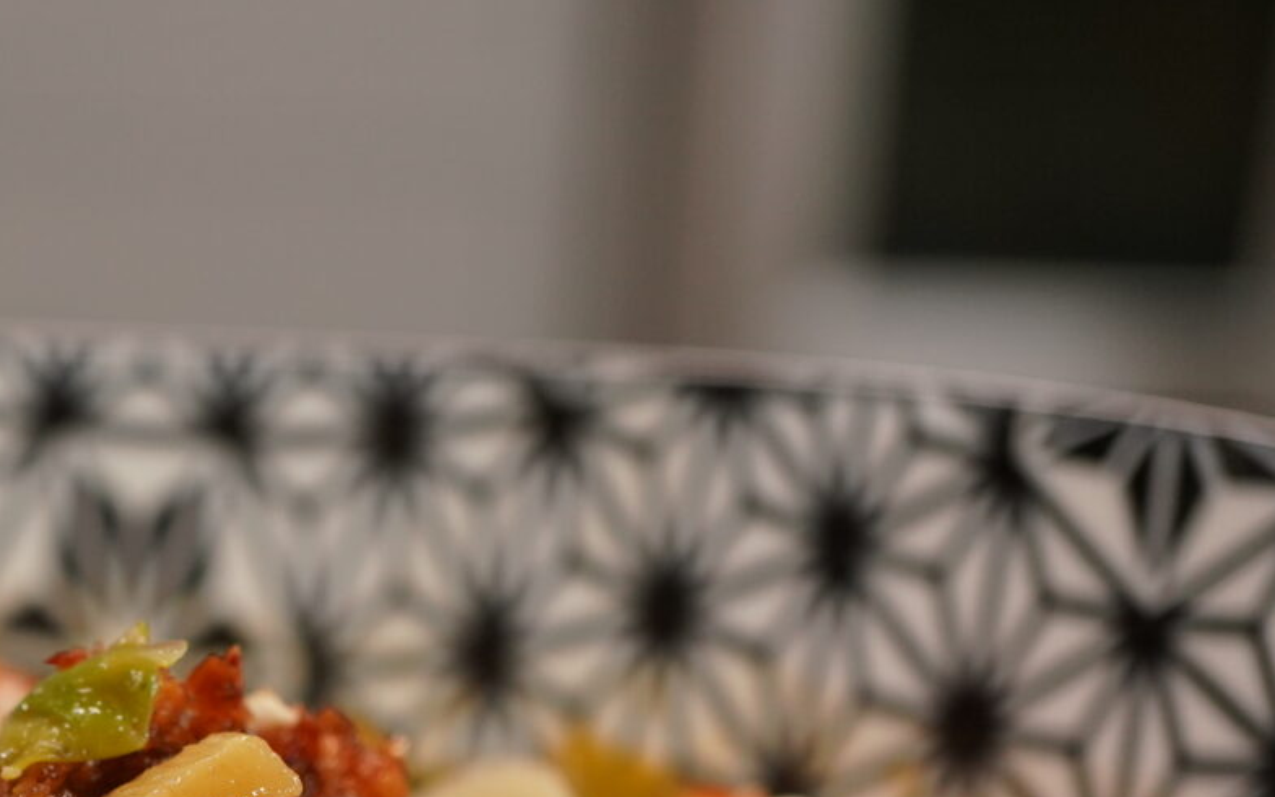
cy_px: 1057
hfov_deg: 17.6
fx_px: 4066
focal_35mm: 117
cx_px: 156
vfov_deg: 10.9
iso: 500
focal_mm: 30
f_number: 3.5
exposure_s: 1/160
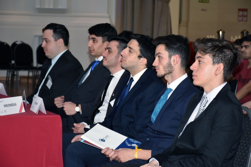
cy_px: 84
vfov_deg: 13.0
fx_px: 732
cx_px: 126
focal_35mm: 105
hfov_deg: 19.5
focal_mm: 70
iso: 800
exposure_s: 1/60
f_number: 5
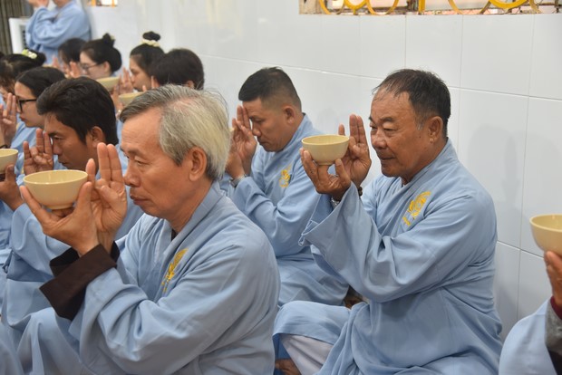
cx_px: 281
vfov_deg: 27.0
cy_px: 188
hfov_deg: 39.6
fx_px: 781
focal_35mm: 50
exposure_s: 1/60
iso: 720
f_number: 4
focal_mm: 50
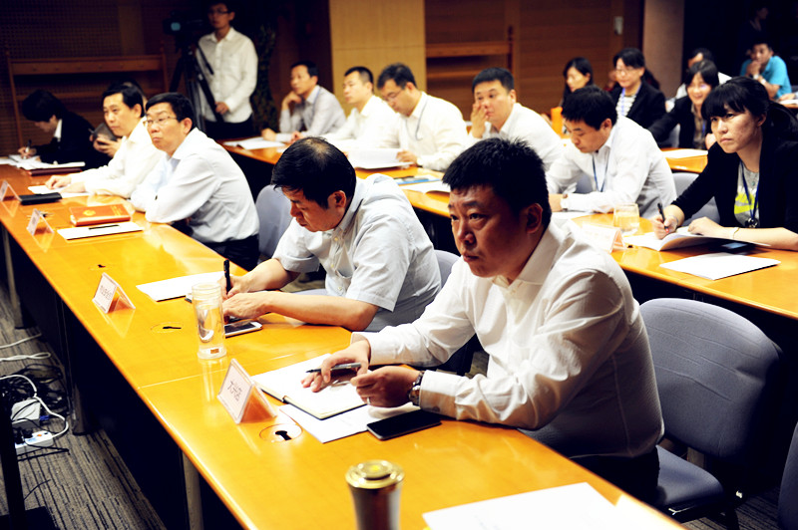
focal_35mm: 44
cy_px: 265
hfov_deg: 44.5
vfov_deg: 30.5
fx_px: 975
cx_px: 399
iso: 400
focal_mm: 44
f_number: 2.8
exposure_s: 1/50
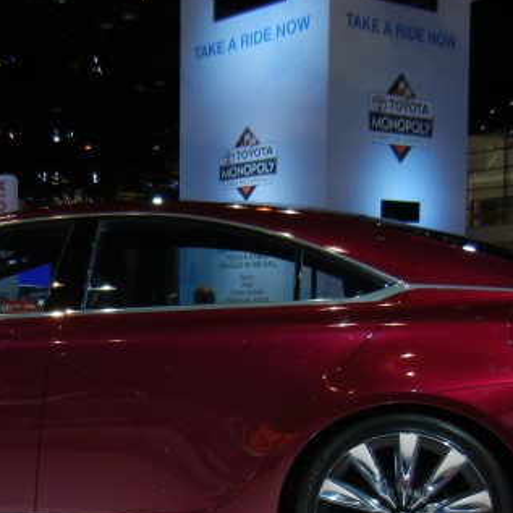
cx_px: 100
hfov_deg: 25.3
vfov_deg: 25.4
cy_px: 398
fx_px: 1123
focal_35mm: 67
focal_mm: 5.4
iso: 160
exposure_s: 1/170
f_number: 3.5
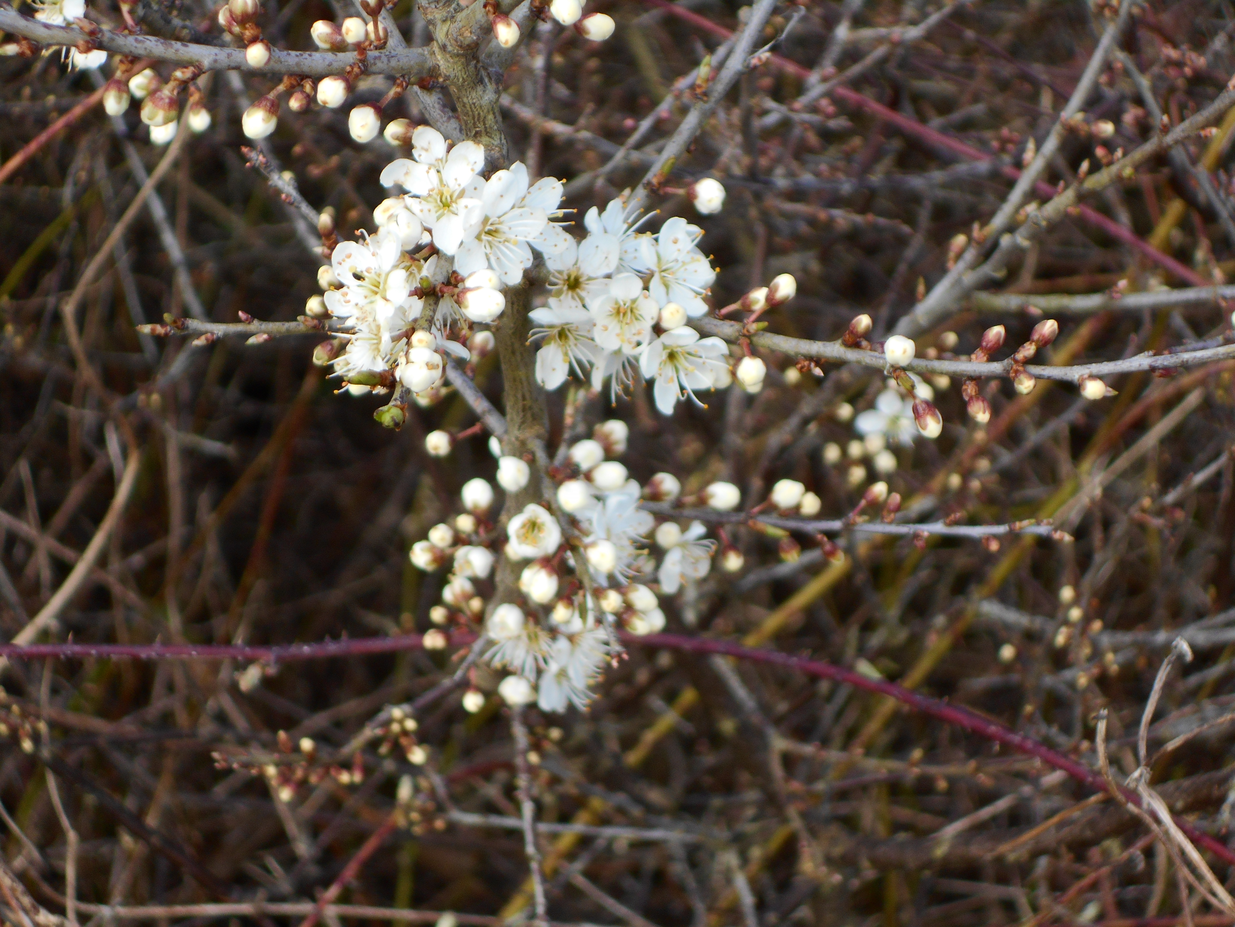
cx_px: 618
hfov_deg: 17.4
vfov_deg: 13.1
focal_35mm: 113
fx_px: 4032
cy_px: 464
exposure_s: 1/125
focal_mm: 20.1
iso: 110
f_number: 6
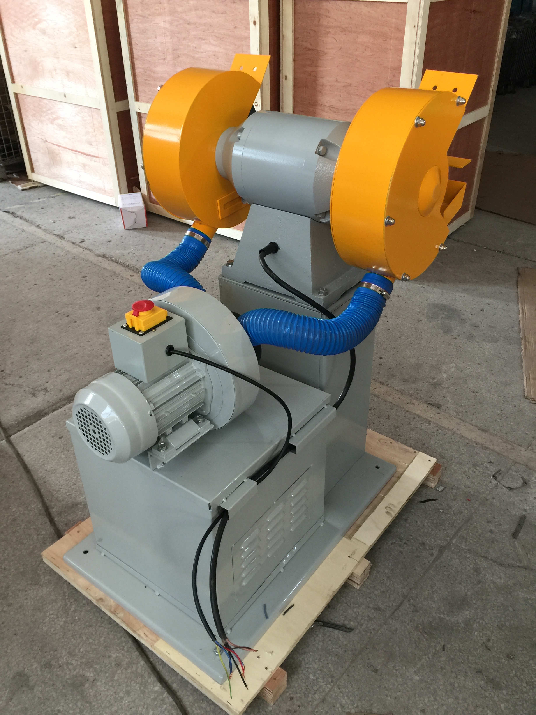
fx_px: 599
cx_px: 268
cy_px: 358
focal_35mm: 29
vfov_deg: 61.7
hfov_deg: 48.2
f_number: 2.2
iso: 50
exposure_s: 1/17
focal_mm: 4.15
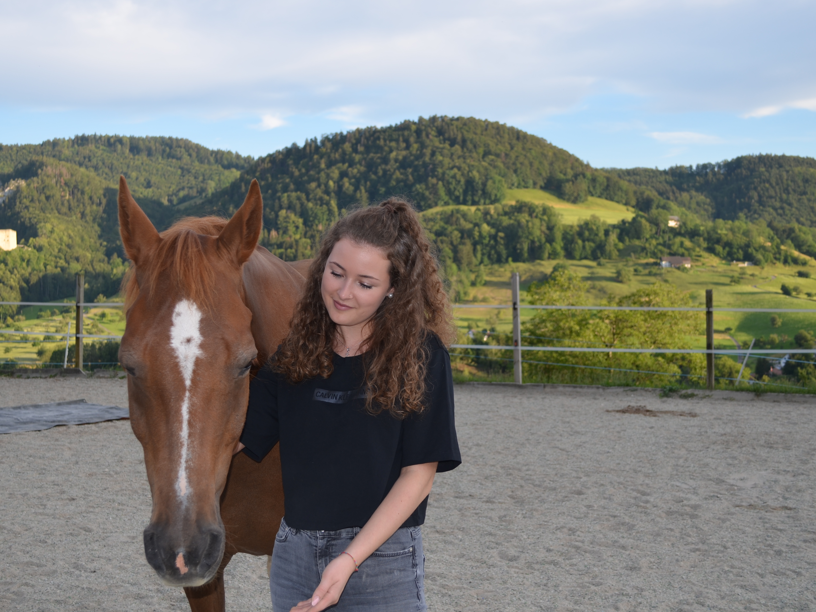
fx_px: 1155
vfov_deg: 29.7
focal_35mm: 49
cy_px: 306
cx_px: 373
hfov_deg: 38.9
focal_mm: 30
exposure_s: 1/200
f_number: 4.5
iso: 110
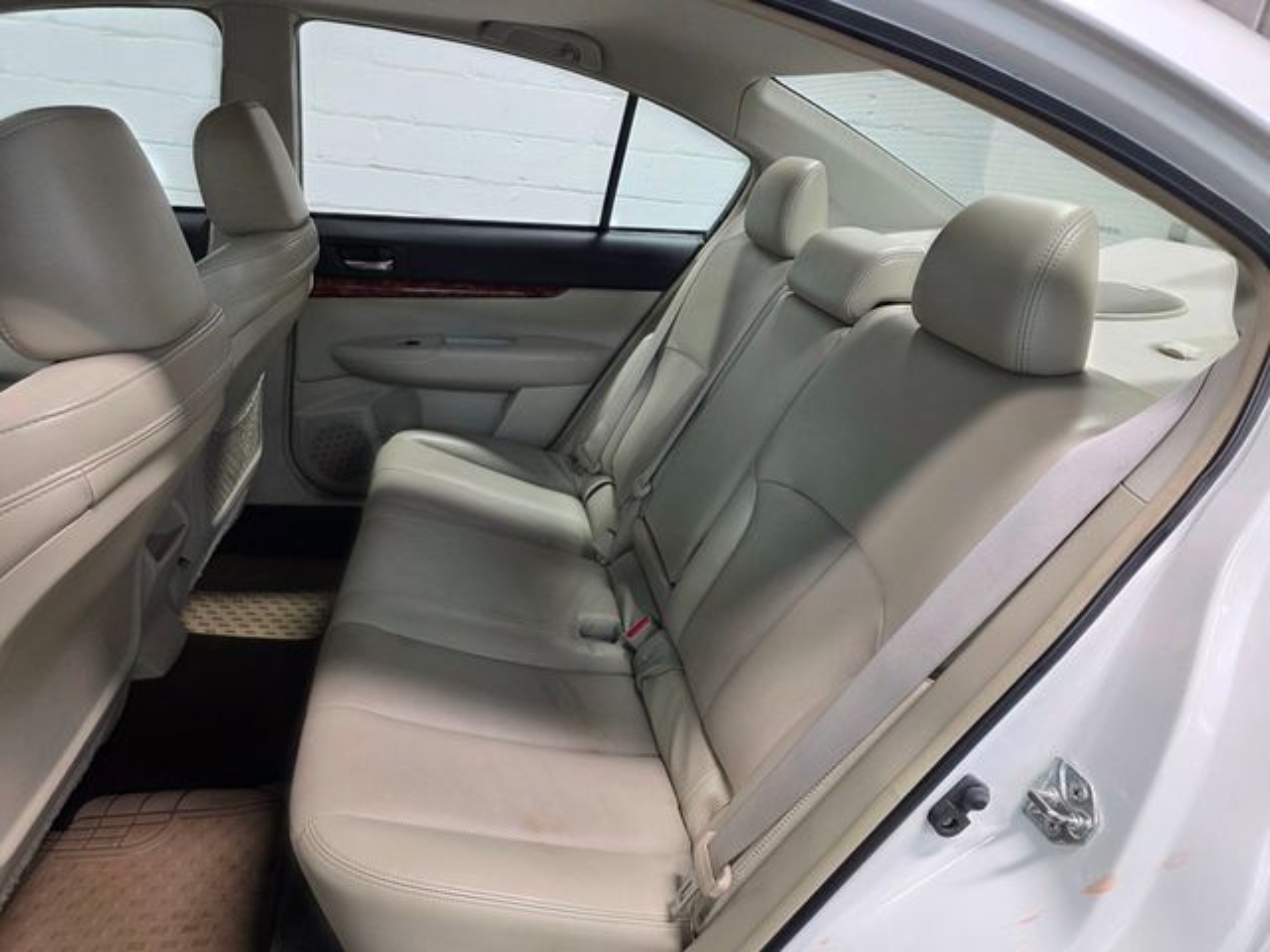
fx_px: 844
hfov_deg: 73.9
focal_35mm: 23
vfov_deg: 58.9
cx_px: 635
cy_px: 476
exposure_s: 1/120
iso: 160
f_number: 1.7
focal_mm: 6.3
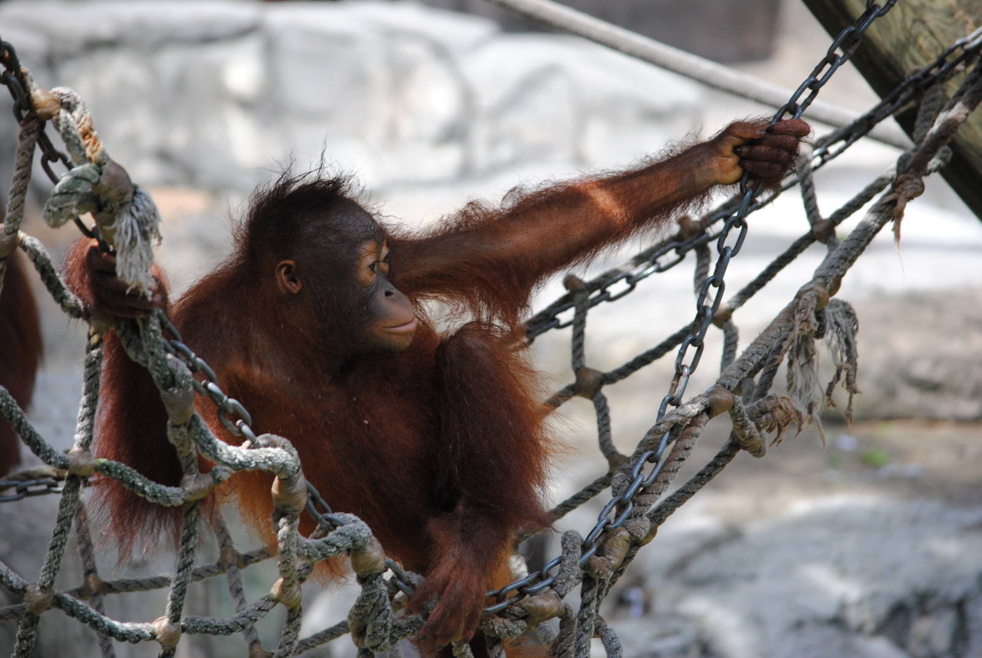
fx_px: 6350
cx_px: 491
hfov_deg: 8.8
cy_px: 329
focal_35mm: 232
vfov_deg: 5.9
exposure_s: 1/400
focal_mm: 155
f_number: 5
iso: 400
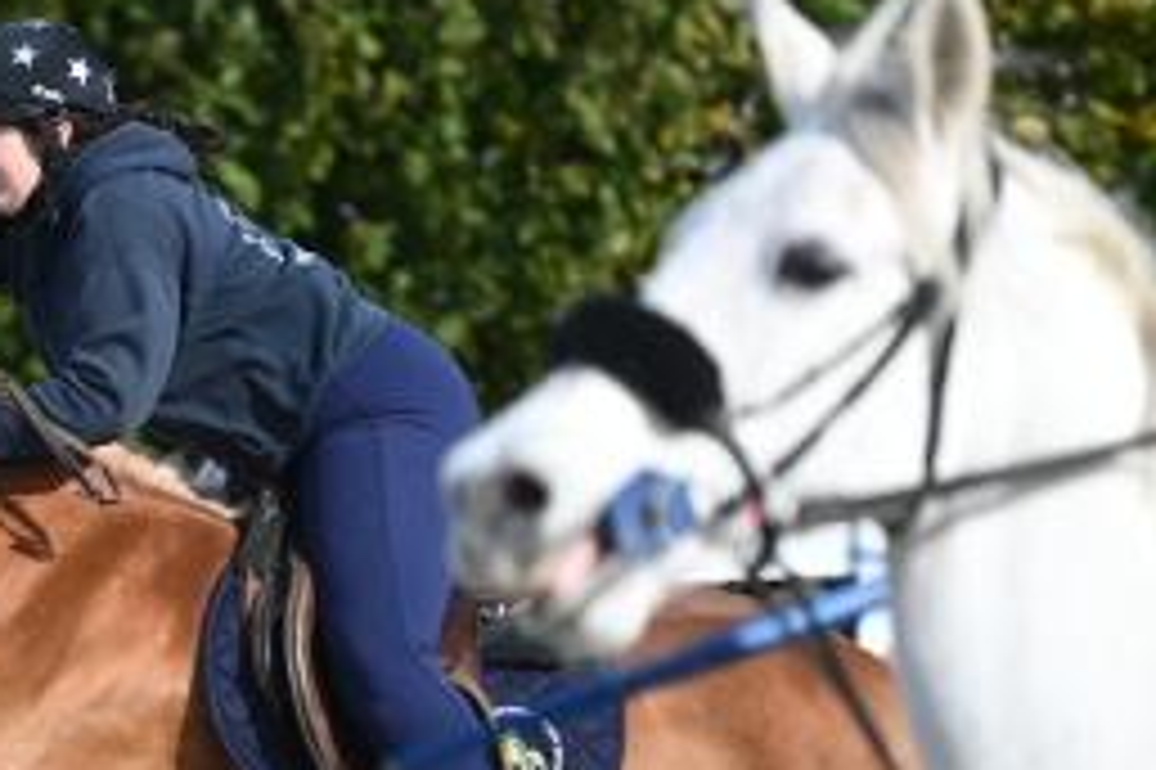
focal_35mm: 873
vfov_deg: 1.6
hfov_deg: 2.4
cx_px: -567
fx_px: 28014
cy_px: 644
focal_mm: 280
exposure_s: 1/800
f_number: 5.3
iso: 320
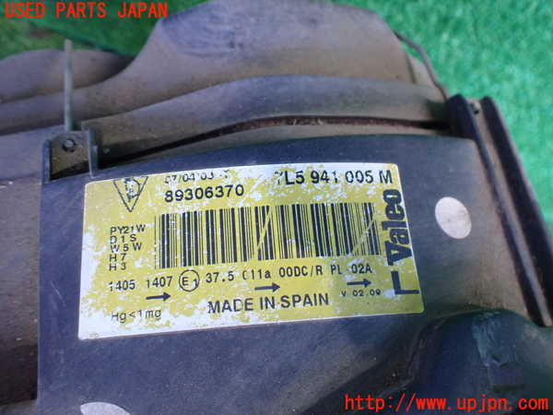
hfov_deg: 60.0
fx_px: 479
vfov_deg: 46.8
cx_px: 276
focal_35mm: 30
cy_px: 208
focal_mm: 5.4
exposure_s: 1/80
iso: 800
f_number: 2.3
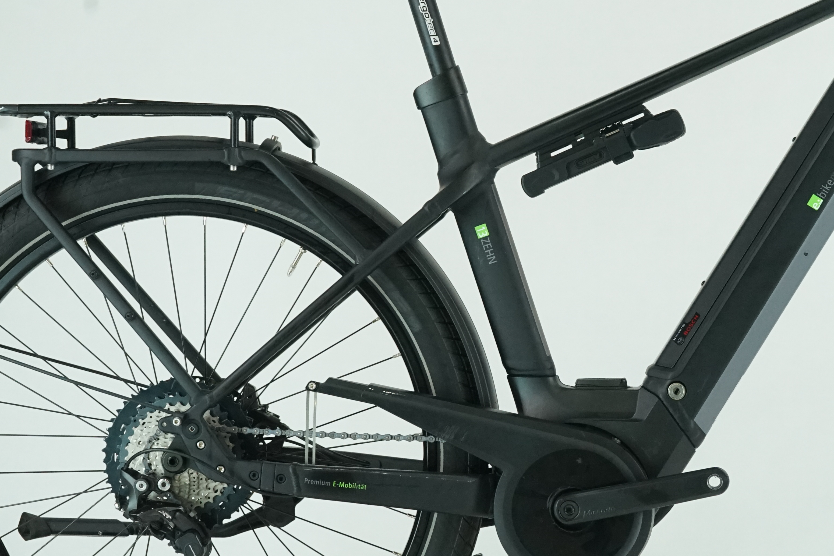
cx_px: 657
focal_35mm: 120
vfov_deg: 11.4
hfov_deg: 16.9
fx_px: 2780
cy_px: 256
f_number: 8
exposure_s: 1/200
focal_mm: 62
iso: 2500
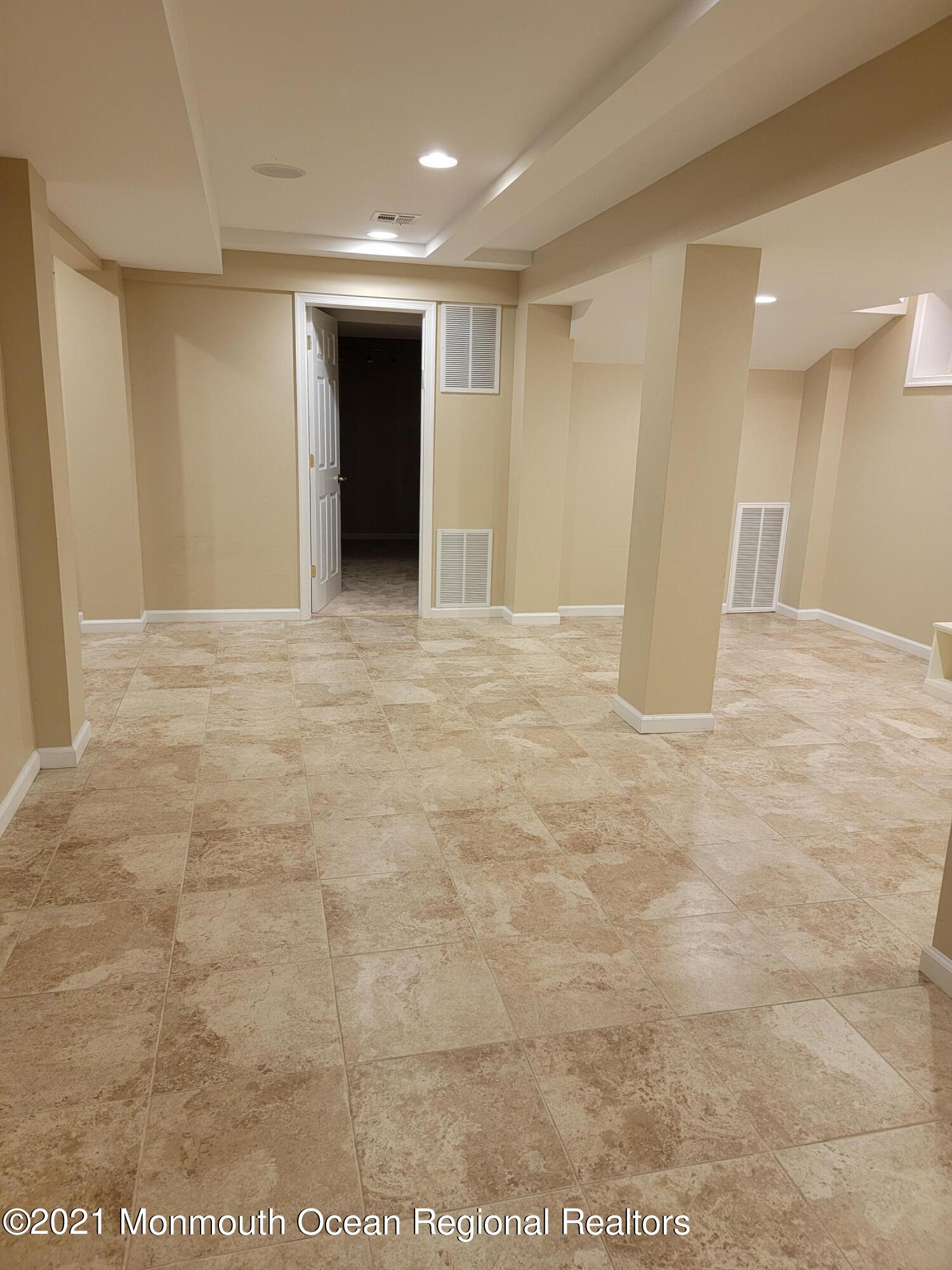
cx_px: 476
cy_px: 635
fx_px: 880
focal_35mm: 24
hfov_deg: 56.8
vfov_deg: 71.6
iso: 200
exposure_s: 1/39
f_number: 1.8
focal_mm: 6.7
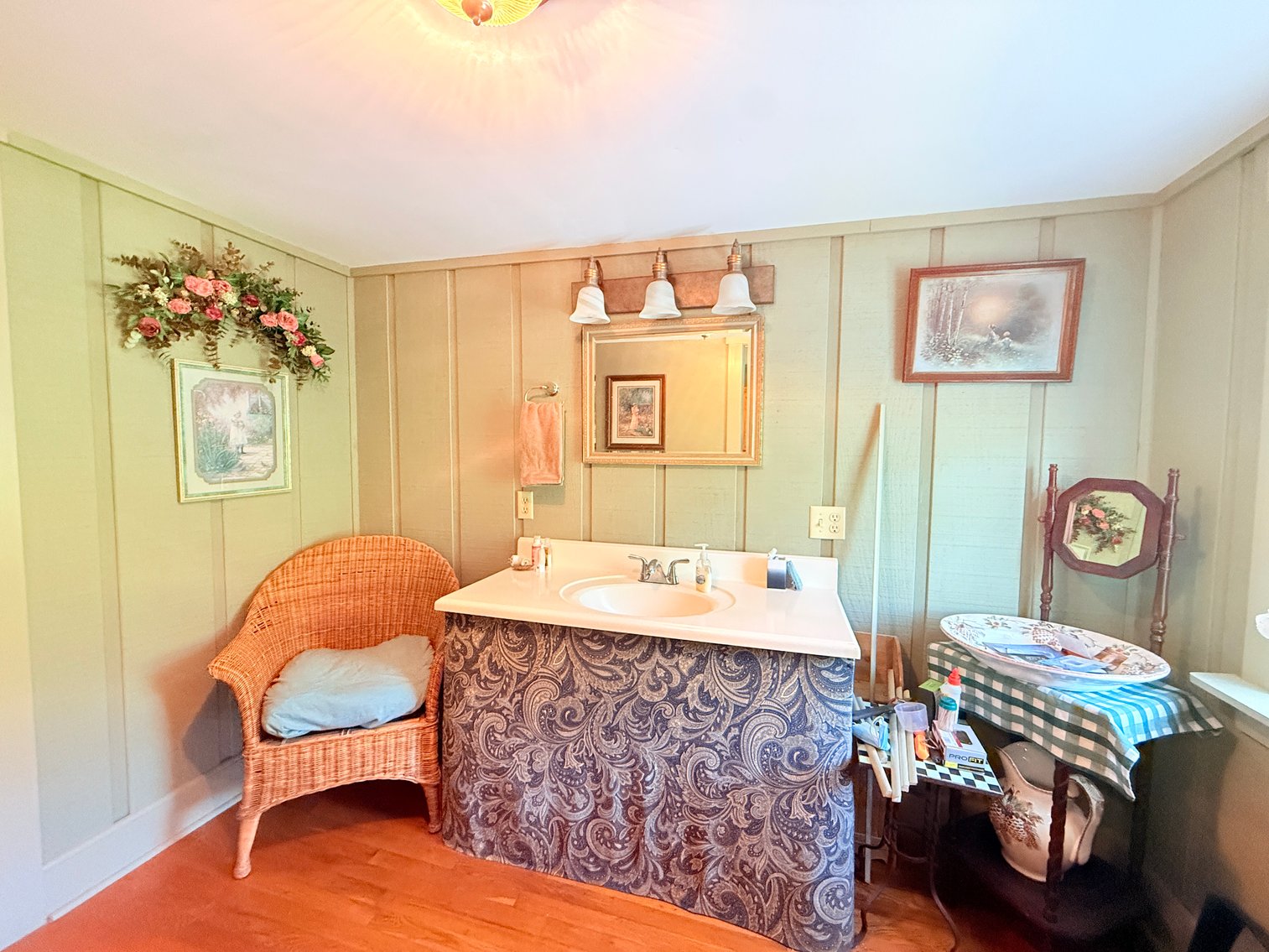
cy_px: 476
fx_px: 513
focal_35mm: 14
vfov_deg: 85.7
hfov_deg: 102.1
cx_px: 634
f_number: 2.2
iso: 640
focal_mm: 2.22
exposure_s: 1/60
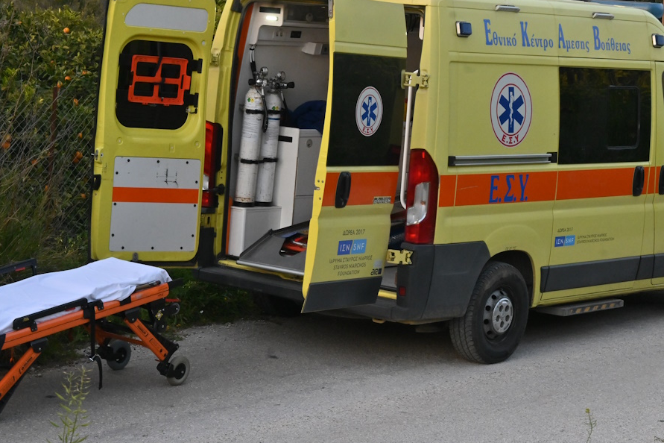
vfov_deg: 13.5
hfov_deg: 20.2
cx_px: 336
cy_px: 180
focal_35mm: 101
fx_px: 1863
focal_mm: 50
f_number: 14
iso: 1250
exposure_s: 1/200
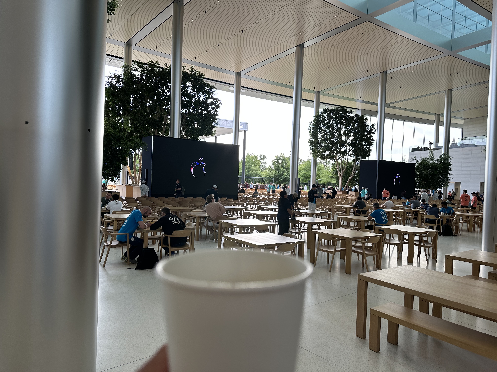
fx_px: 345
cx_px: 248
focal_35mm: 24
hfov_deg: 71.6
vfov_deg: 56.8
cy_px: 186
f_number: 1.78
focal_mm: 6.86
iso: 80
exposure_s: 1/274
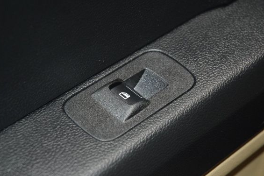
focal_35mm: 119
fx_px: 873
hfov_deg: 17.2
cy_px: 85
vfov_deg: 11.5
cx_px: 131
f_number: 4.5
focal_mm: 70
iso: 2500
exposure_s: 1/100
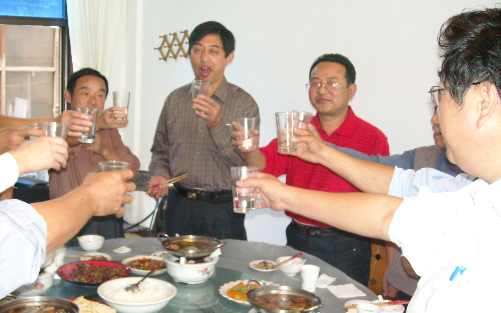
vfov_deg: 28.0
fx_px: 628
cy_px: 165
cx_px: 197
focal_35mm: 46
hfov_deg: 43.2
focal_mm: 5.7
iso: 400
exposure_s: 1/30
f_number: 2.8
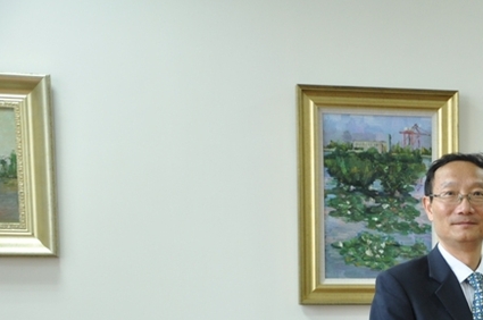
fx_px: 1420
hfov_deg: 18.4
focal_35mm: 106
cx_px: 564
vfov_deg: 12.6
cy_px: 361
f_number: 4.2
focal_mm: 30
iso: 200
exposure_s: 1/8
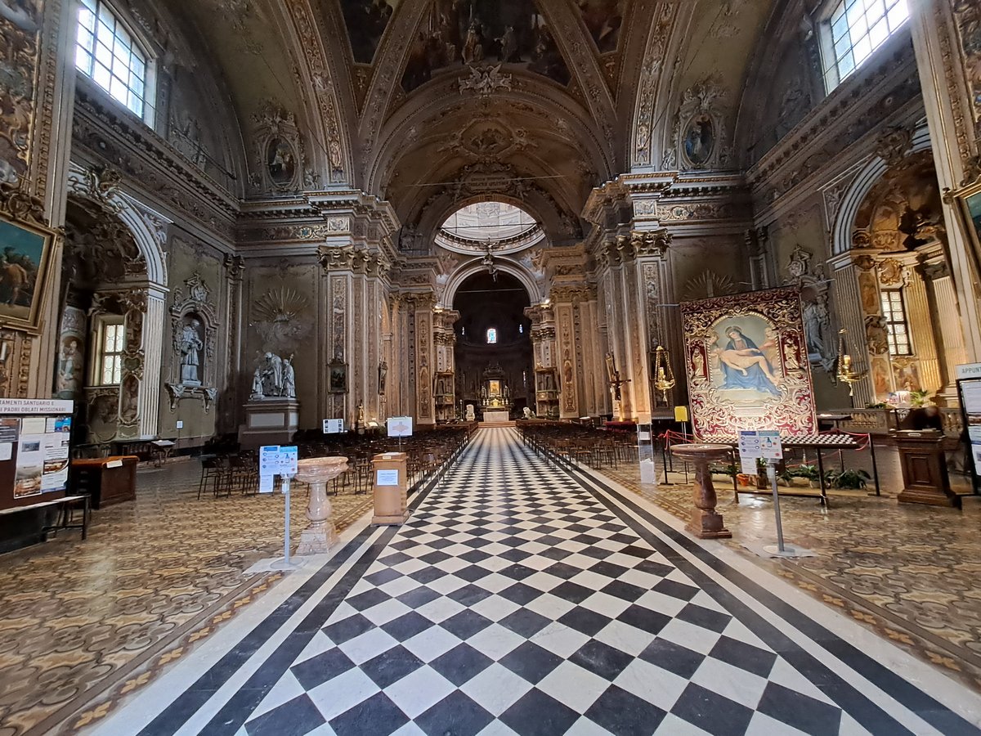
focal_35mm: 13
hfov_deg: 106.2
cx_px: 490
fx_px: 368
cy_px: 368
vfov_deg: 89.9
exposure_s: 1/25
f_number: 2.2
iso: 500
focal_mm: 1.42
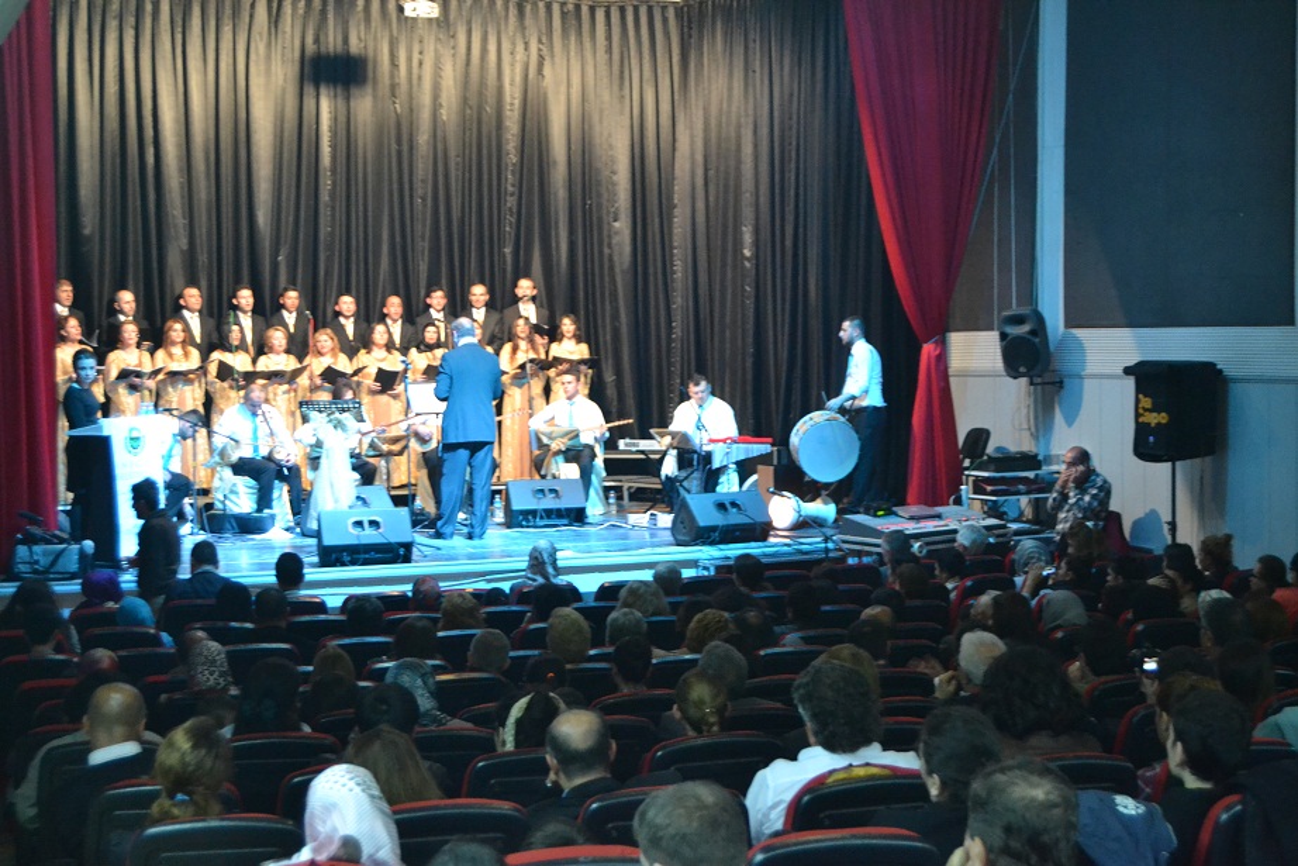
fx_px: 2055
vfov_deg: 23.8
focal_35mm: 57
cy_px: 433
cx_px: 649
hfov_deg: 35.0
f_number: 4.8
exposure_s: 1/40
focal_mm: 38
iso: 3200
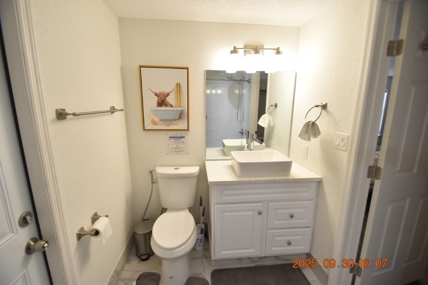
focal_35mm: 15
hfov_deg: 100.4
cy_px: 142
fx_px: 178
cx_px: 214
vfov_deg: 77.3
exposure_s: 1/180
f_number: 3.5
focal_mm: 10
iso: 800
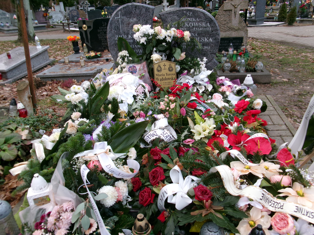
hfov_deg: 63.4
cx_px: 157
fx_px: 254
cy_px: 118
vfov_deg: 49.7
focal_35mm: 28
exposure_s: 1/34
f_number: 3.9
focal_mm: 5.1
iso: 100
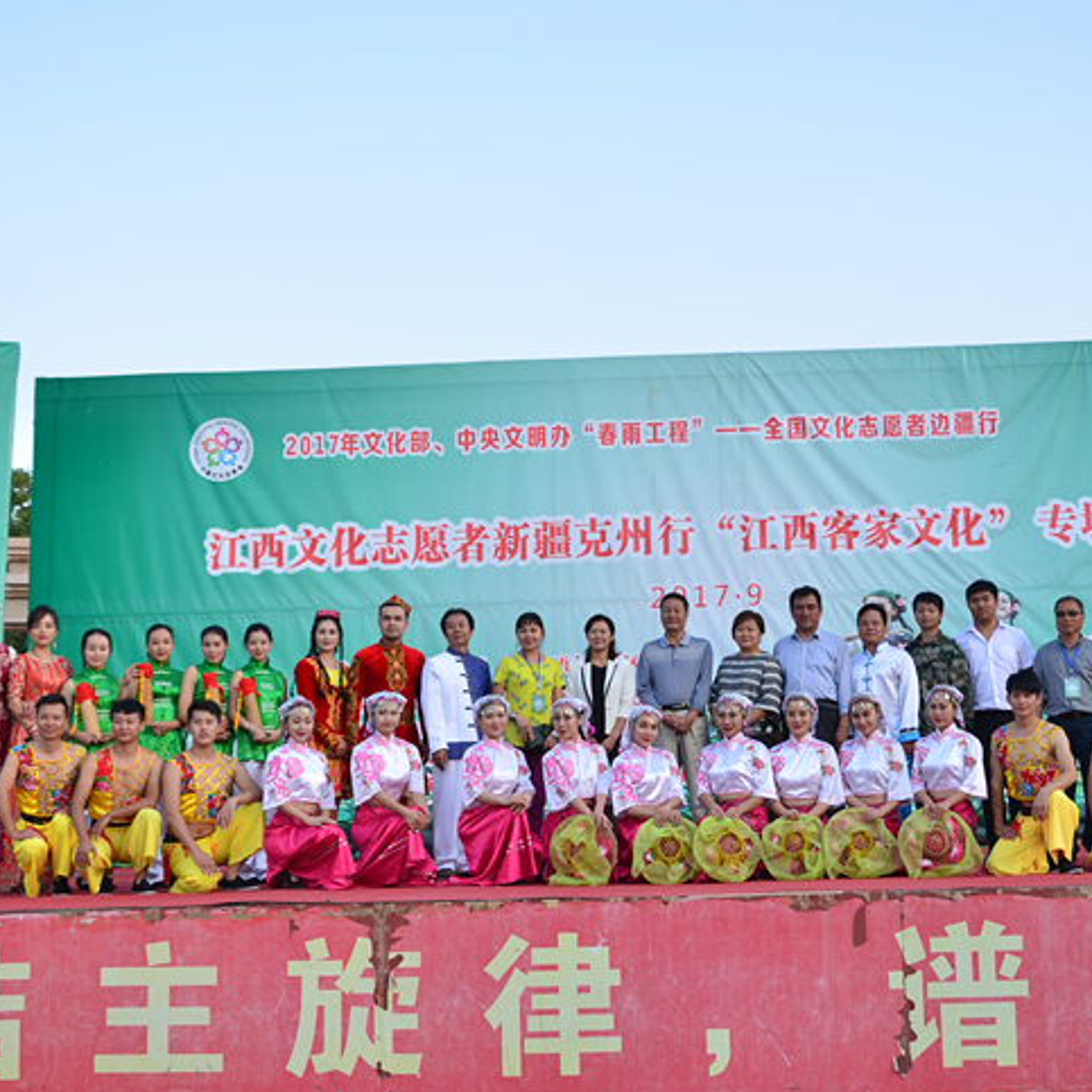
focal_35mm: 53
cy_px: 505
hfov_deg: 32.2
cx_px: 710
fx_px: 1881
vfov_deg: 32.4
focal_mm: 25
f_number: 5.6
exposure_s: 1/100
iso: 100
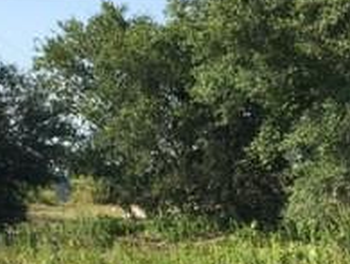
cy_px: 318
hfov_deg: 20.3
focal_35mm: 95
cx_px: 294
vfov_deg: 15.1
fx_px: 962
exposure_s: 1/855
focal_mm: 4.15
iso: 25
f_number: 2.2
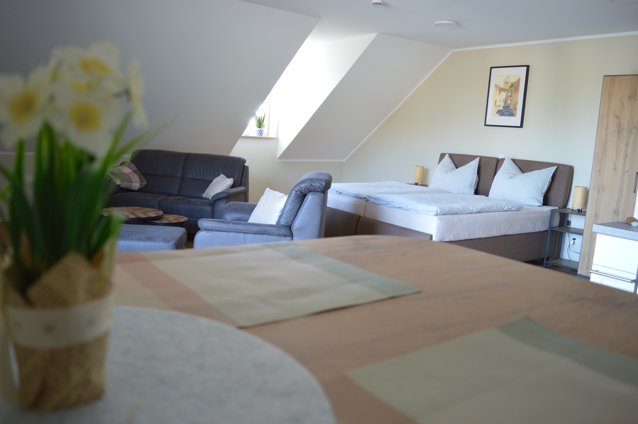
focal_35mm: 27
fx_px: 478
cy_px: 212
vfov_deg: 47.8
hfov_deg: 67.4
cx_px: 319
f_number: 3.5
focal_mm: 18
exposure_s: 1/30
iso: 400
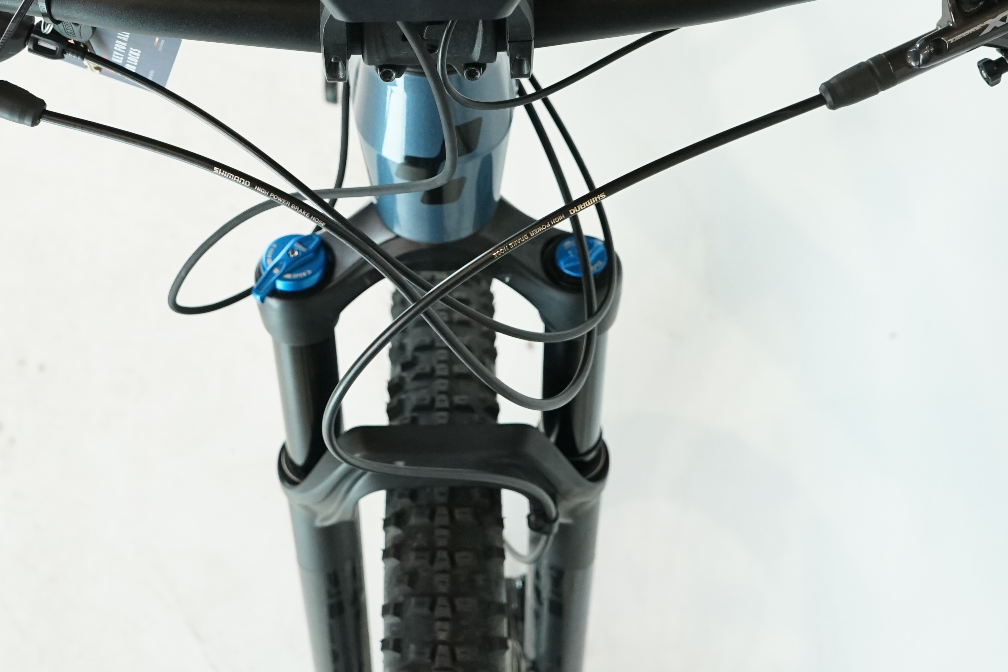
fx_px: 1624
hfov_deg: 34.4
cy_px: 112
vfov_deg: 23.0
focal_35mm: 58
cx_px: 409
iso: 2000
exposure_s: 1/200
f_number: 5.6
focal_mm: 29
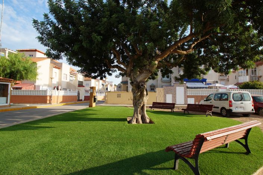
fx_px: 131
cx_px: 132
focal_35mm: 18
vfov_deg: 67.4
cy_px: 88
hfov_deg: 90.0
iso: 100
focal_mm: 12
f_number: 8
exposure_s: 1/125
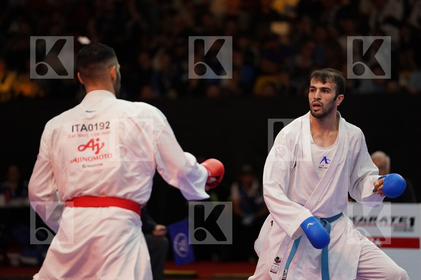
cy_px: 140
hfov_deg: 11.5
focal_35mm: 179
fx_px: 2093
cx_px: 210
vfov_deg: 7.7
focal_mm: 179
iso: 6400
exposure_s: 1/1000
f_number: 2.8
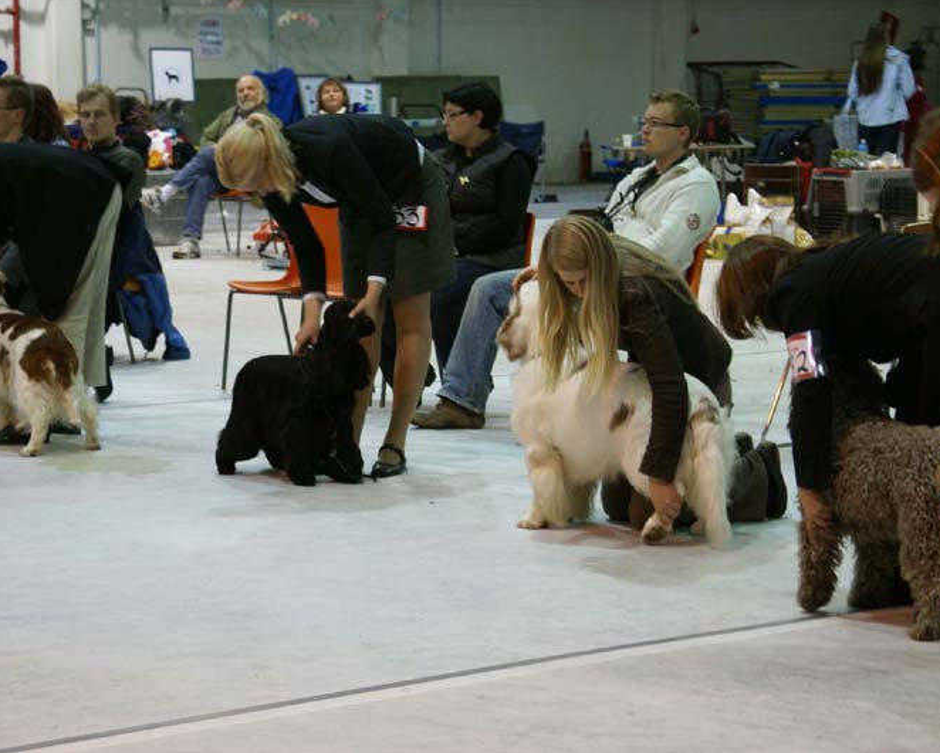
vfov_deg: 13.0
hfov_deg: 16.1
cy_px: 376
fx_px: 3312
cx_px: 564
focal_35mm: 119
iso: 400
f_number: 5.6
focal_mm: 70
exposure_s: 1/30
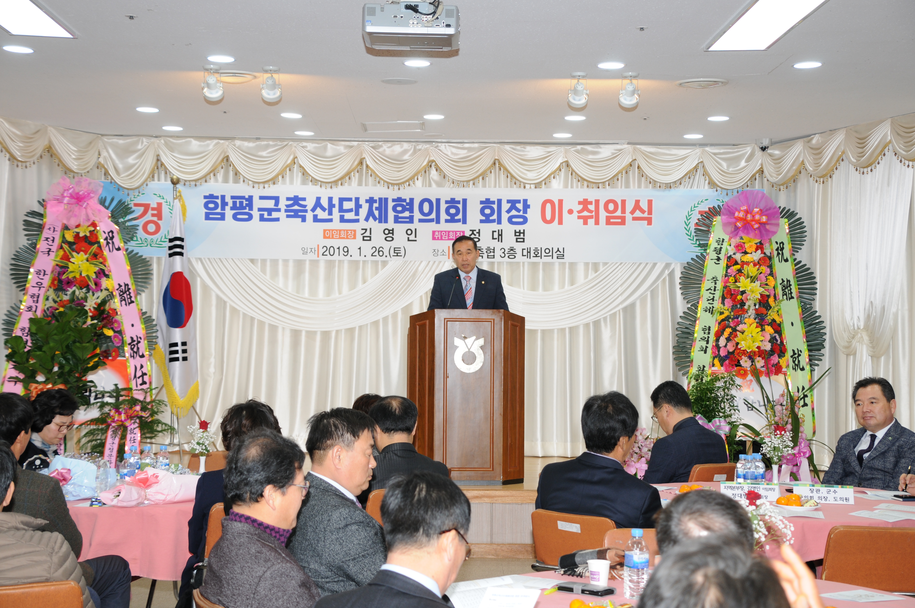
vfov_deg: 23.7
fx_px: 1447
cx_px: 458
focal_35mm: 57
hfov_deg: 35.1
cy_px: 304
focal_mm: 38
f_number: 5
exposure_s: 1/60
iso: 250
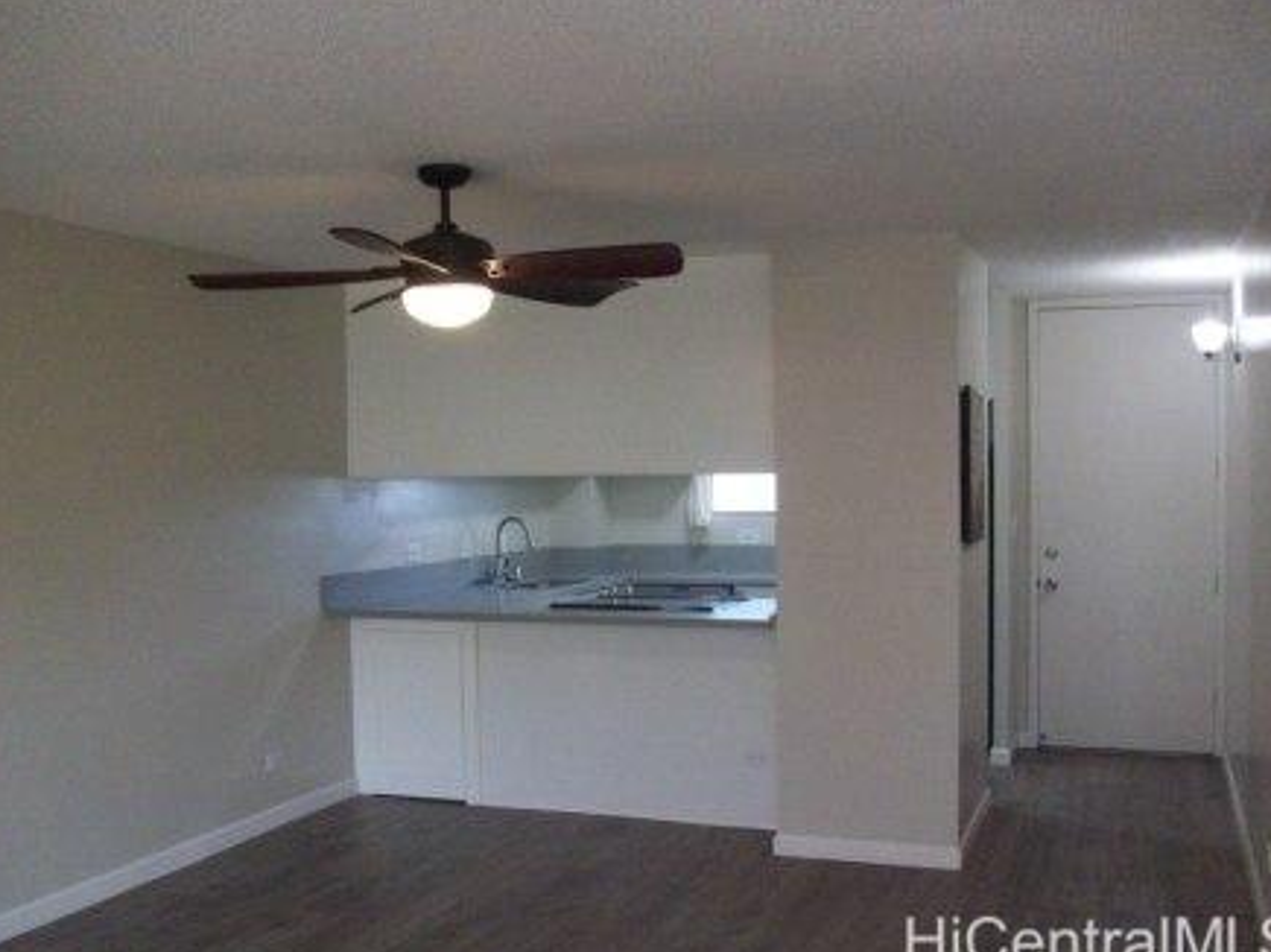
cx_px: 643
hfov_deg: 52.6
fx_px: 1285
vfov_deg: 40.7
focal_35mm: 35
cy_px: 476
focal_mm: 5.7
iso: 379
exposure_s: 1/128
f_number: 2.8
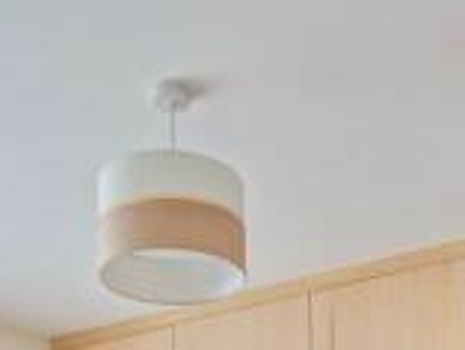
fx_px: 860
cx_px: 321
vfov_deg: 18.0
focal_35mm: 64
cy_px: 642
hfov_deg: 30.0
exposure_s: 1/8
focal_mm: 16
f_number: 2.8
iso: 100
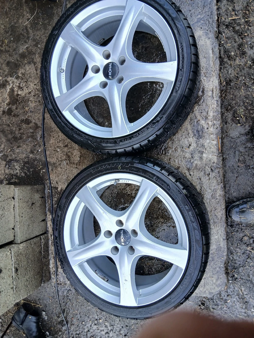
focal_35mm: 26
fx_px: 254
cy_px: 169
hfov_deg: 53.1
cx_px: 127
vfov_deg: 67.3
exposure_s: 1/50.3
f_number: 1.8
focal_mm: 3.98
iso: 25
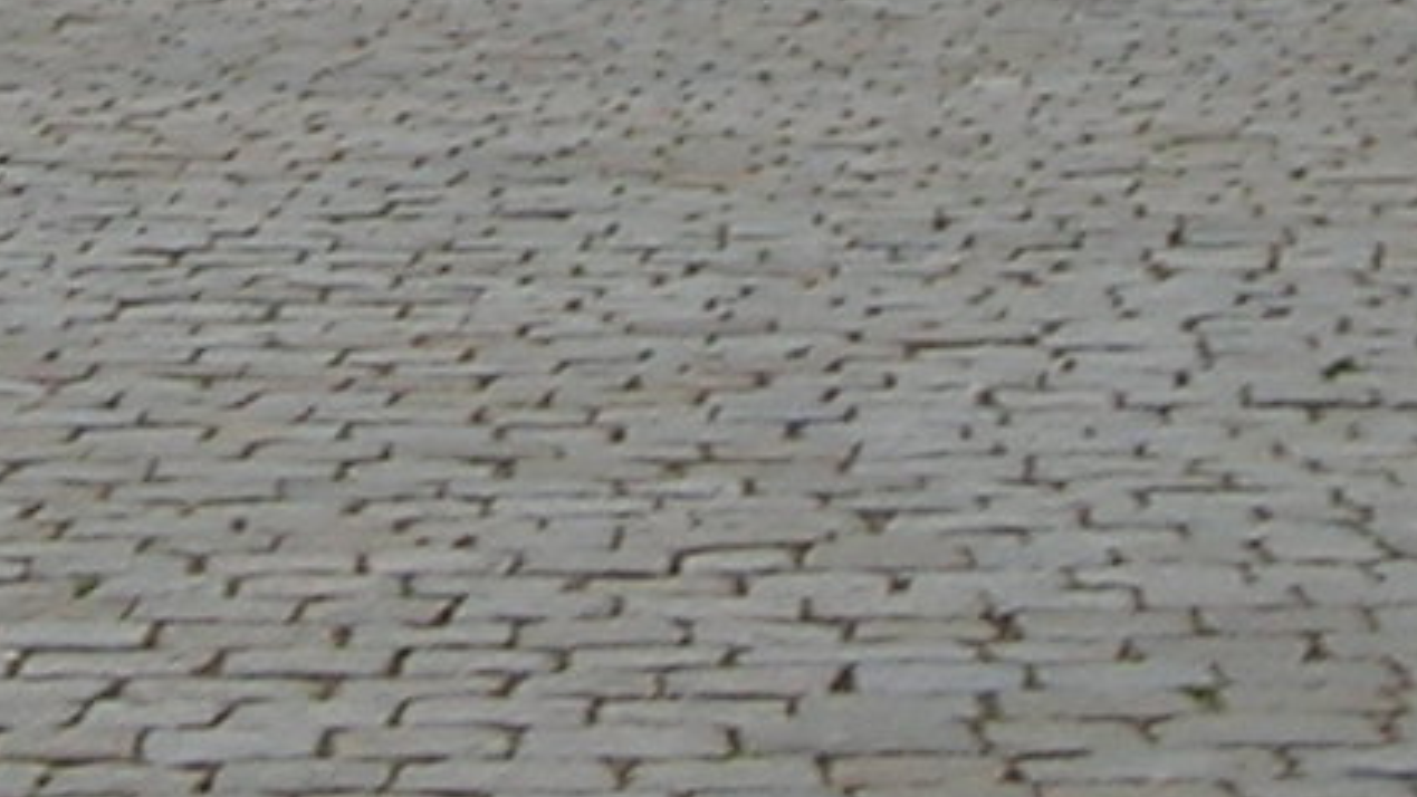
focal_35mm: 200
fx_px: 7515
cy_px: -482
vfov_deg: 6.0
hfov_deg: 10.7
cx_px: 281
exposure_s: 1/84
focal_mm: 5.7
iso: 50
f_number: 4.9
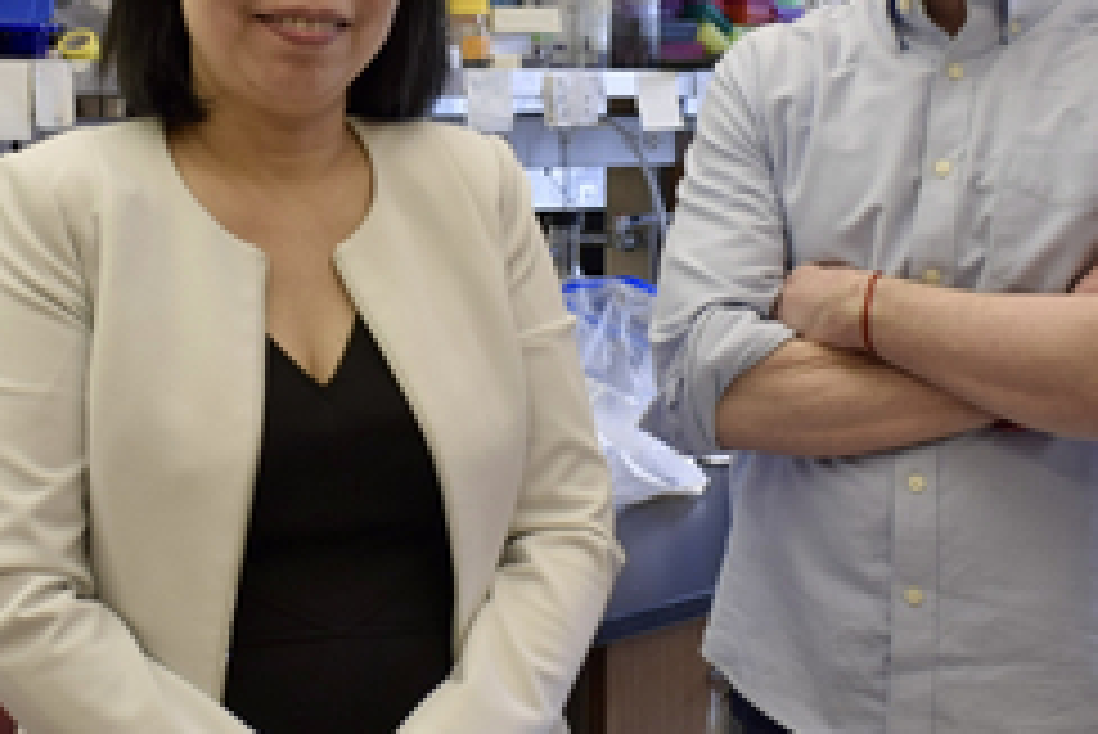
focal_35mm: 59
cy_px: 207
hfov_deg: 33.5
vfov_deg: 22.9
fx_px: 1800
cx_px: 324
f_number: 4.5
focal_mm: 20
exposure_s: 1/80
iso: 400
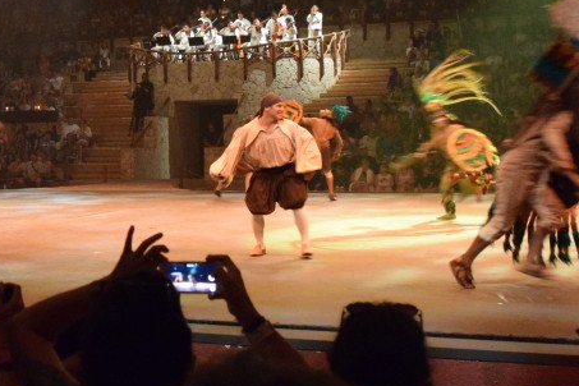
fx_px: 981
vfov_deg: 22.2
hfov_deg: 31.2
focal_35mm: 61
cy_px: 155
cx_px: 47
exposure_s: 1/40
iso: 6400
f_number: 3.5
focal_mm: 18
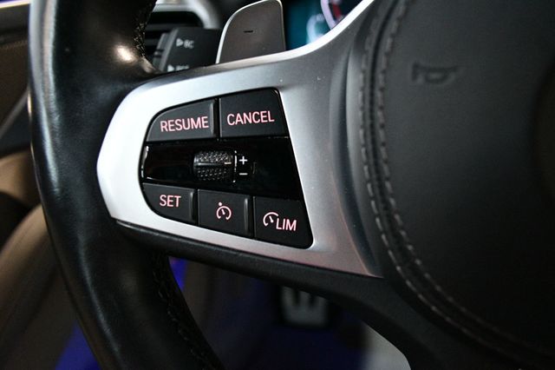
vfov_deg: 47.9
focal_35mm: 27
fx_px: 416
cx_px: 278
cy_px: 185
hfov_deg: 67.4
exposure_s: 1/60
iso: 4500
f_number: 3.5
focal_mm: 18
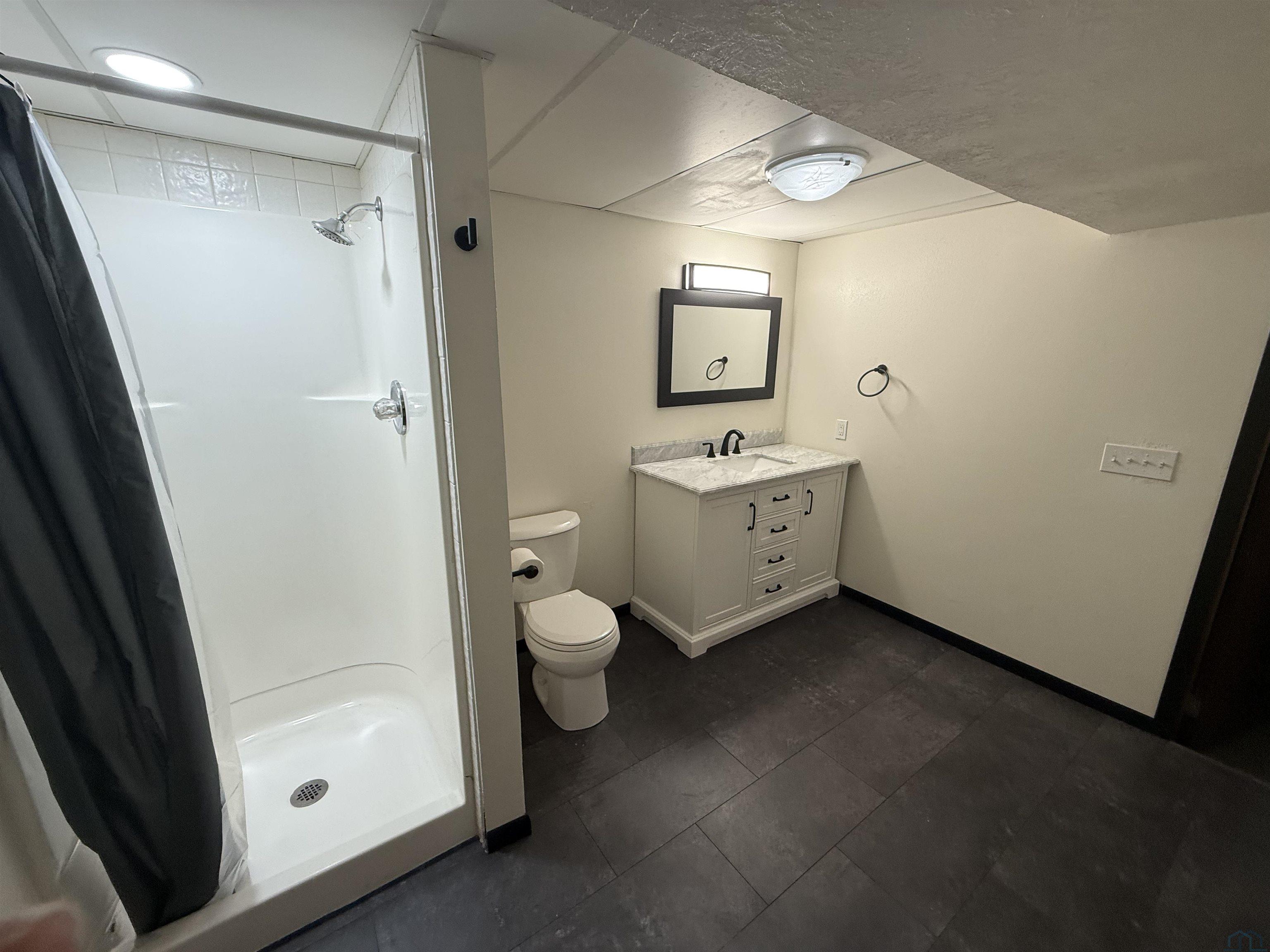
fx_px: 514
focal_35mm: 14
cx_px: 635
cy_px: 476
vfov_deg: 85.7
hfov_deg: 102.1
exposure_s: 1/120
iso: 200
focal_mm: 2.22
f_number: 2.2
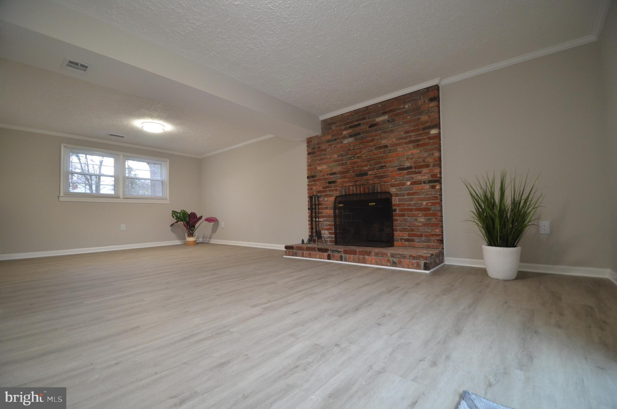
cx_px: 308
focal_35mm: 15
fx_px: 257
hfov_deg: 100.5
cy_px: 204
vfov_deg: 77.1
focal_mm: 10
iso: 800
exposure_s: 1/60
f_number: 4
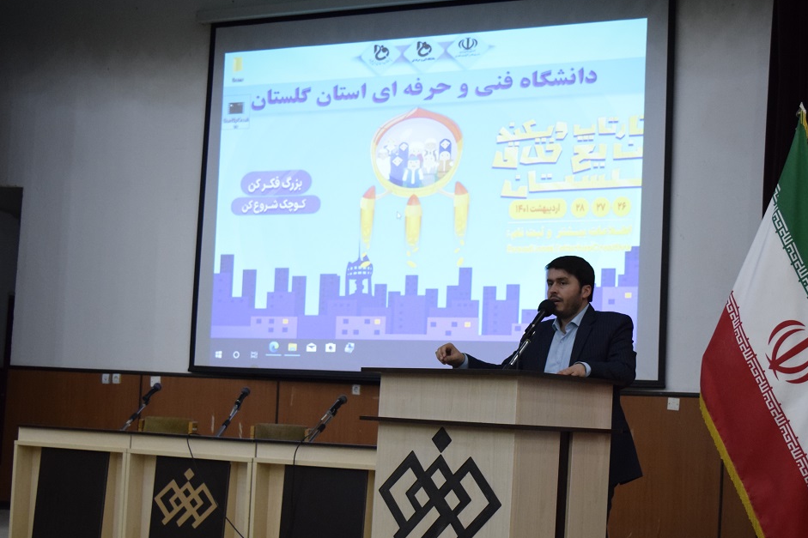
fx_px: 1159
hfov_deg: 38.3
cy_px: 330
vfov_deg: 26.1
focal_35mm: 52
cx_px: 488
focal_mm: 27
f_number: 4
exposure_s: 1/80
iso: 2500
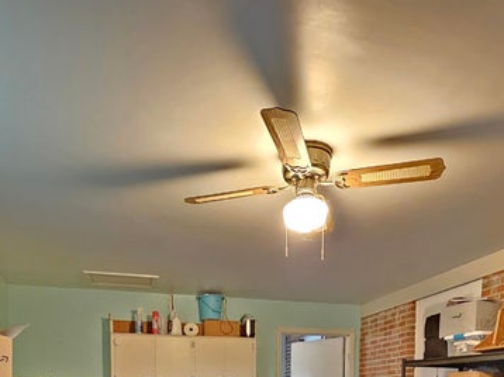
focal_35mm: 31
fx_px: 451
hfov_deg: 58.4
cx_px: 241
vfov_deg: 36.6
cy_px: 436
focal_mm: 2.2
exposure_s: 1/24
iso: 1600
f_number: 2.2
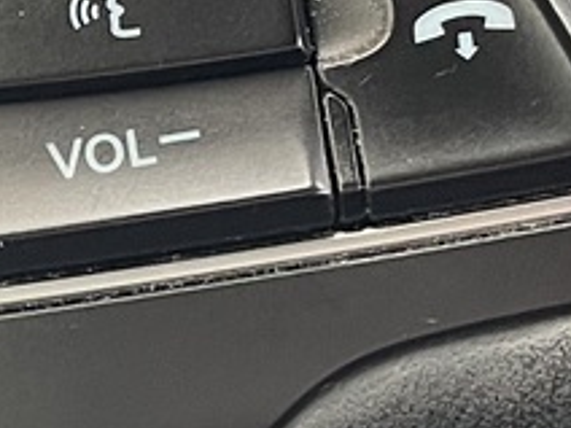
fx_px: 2920
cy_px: 116
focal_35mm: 177
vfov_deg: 8.4
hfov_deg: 10.9
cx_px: -132
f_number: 1.6
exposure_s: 1/60
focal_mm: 4.2
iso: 250
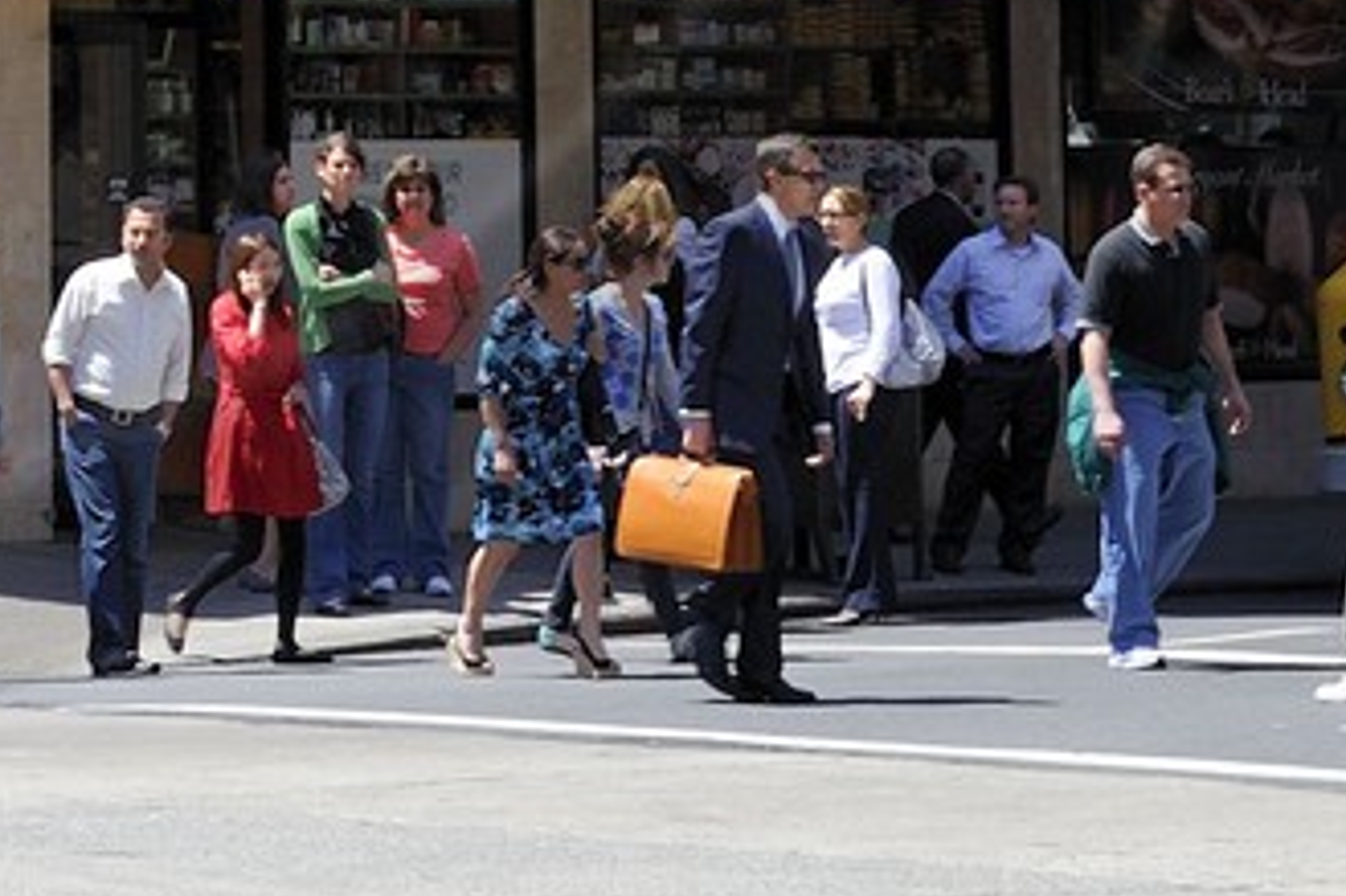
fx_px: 8184
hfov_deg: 9.2
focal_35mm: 219
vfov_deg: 6.1
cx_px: -479
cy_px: -957
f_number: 8
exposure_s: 1/200
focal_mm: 45
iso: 200
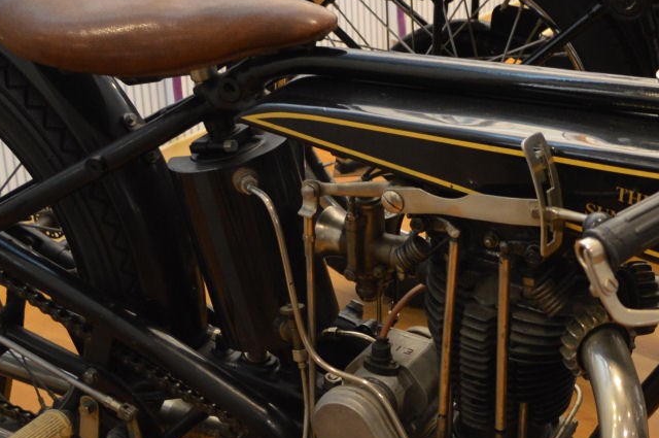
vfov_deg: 27.9
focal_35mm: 48
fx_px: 878
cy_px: 275
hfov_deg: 40.0
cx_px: 494
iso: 450
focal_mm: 20
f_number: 3.8
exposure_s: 1/15
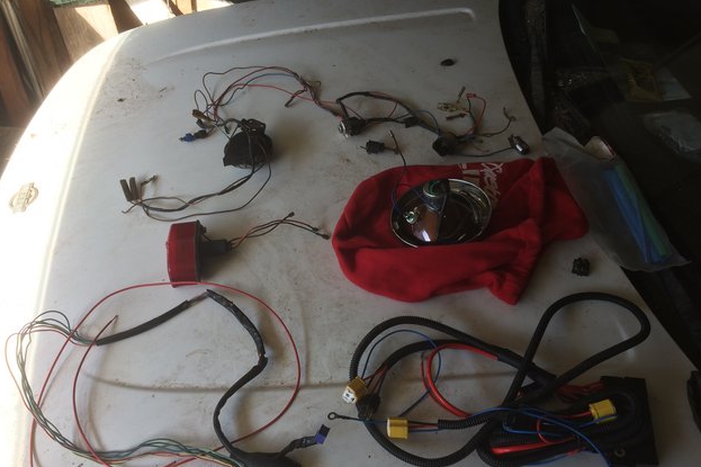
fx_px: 603
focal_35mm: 31
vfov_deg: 42.3
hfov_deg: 60.3
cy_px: 253
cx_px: 348
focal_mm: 4.15
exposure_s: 1/192
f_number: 2.2
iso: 32
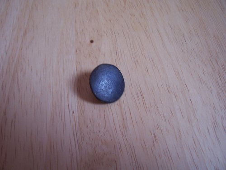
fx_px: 222
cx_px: 113
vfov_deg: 41.8
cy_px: 85
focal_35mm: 34
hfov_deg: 54.0
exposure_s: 1/30
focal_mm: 5.6
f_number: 2.7
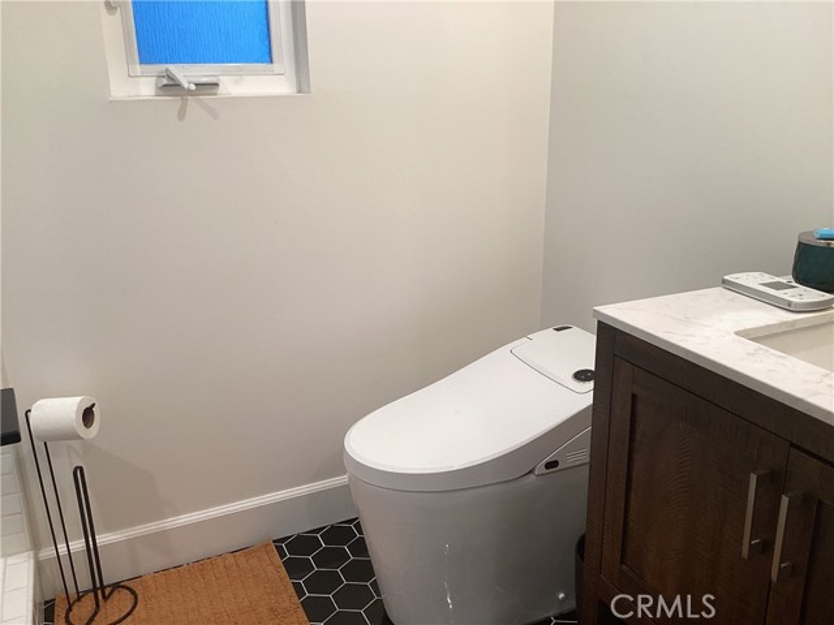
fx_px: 747
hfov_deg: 58.4
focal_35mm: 31
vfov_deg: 45.4
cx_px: 417
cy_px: 312
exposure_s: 1/50
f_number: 2.4
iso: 80
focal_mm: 3.3
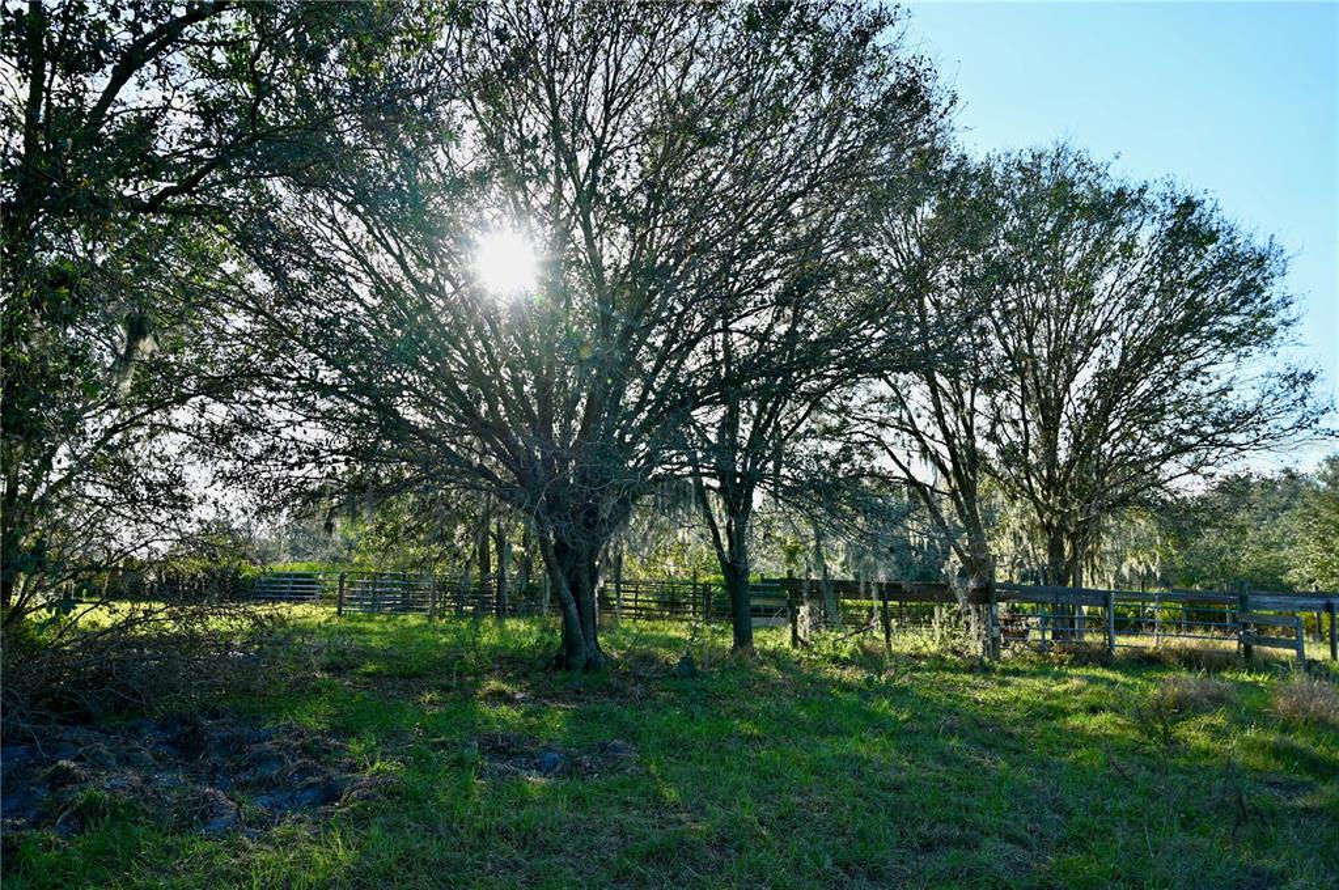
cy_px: 445
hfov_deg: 63.7
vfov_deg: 44.9
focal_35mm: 29
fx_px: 1078
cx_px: 670
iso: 125
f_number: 5.6
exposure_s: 1/250
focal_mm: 29
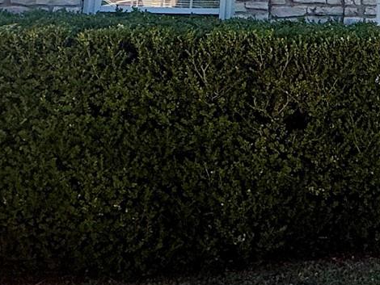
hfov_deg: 27.7
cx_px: 459
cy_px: -104
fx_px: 670
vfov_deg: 21.3
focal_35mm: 61
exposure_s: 1/1339
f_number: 2.2
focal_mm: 2.22
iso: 50
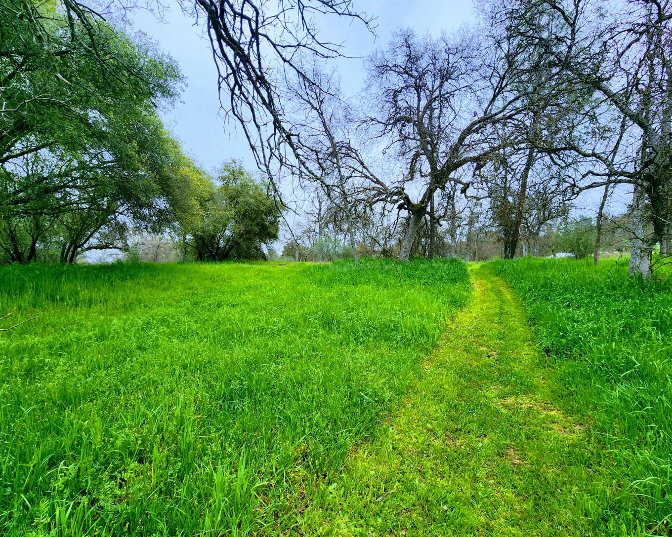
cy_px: 277
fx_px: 278
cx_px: 335
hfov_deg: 100.7
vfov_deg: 88.0
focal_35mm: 14
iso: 50
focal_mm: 2.2
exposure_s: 1/848
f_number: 2.2
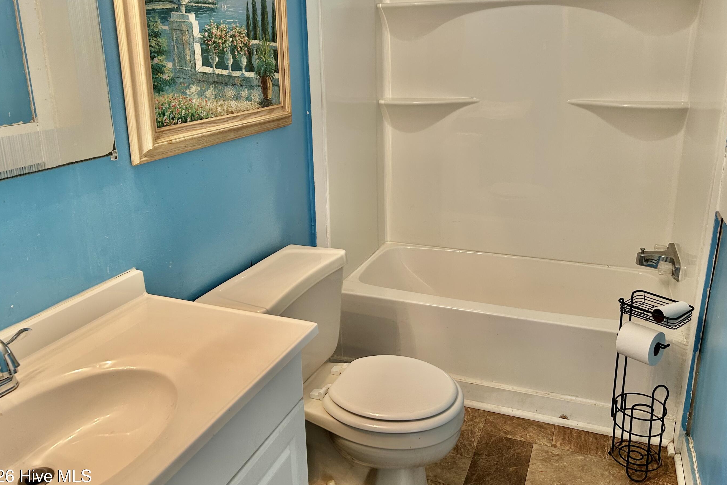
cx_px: 366
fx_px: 606
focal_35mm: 30
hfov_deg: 61.9
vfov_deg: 43.5
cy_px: 201
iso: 100
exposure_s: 1/60
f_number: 1.5
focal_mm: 5.7
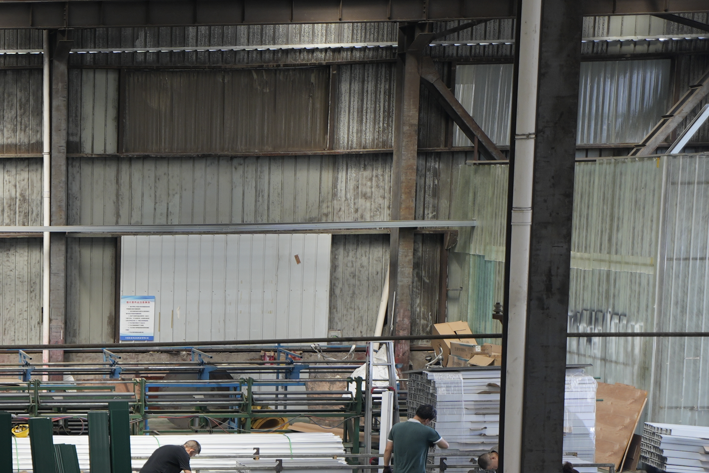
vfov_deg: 16.2
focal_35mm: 84
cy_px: 338
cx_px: -305
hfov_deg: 21.1
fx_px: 1654
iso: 160
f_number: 2.8
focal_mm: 28
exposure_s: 1/100
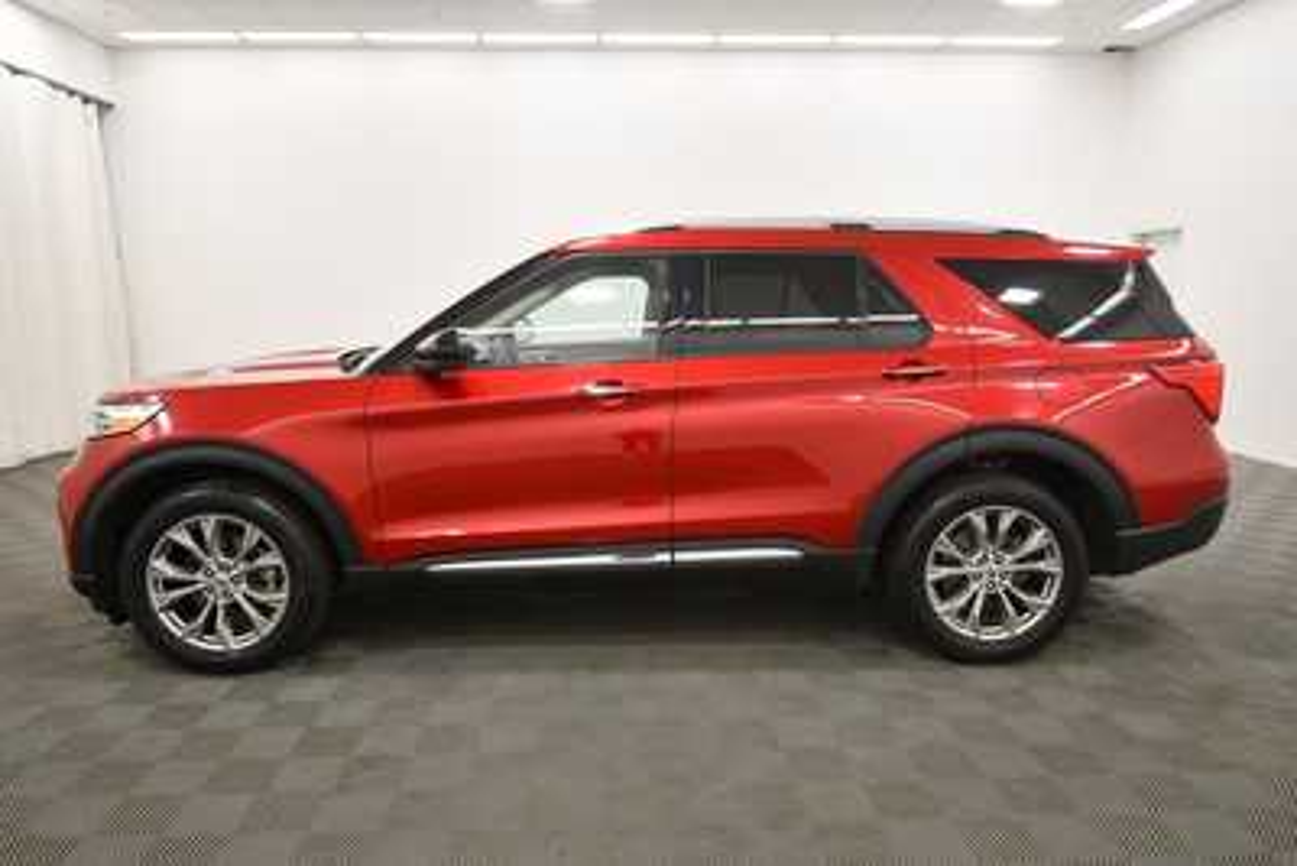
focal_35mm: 24
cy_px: 433
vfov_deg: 53.2
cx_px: 648
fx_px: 865
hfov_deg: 73.7
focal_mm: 16
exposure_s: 1/125
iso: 900
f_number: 5.3
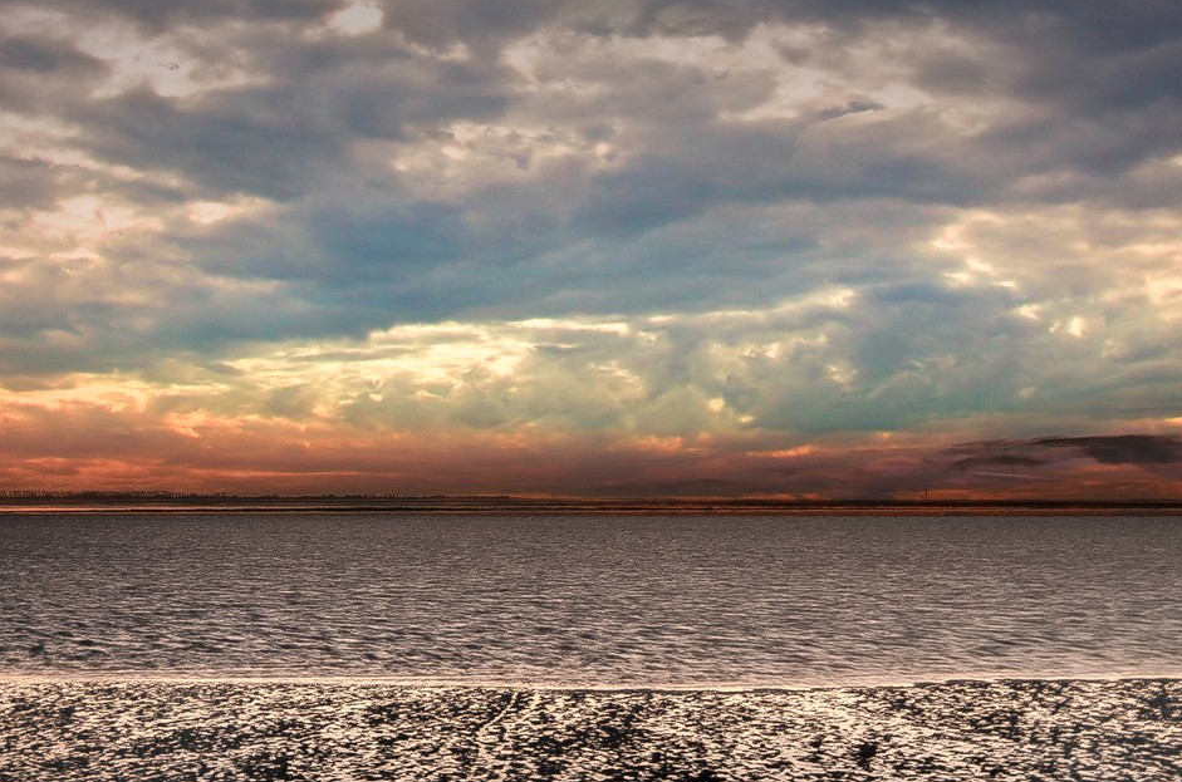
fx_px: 1704
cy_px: 252
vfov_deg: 25.7
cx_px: 501
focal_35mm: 52
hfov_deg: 38.2
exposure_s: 1.3
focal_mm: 20
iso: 100
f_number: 11
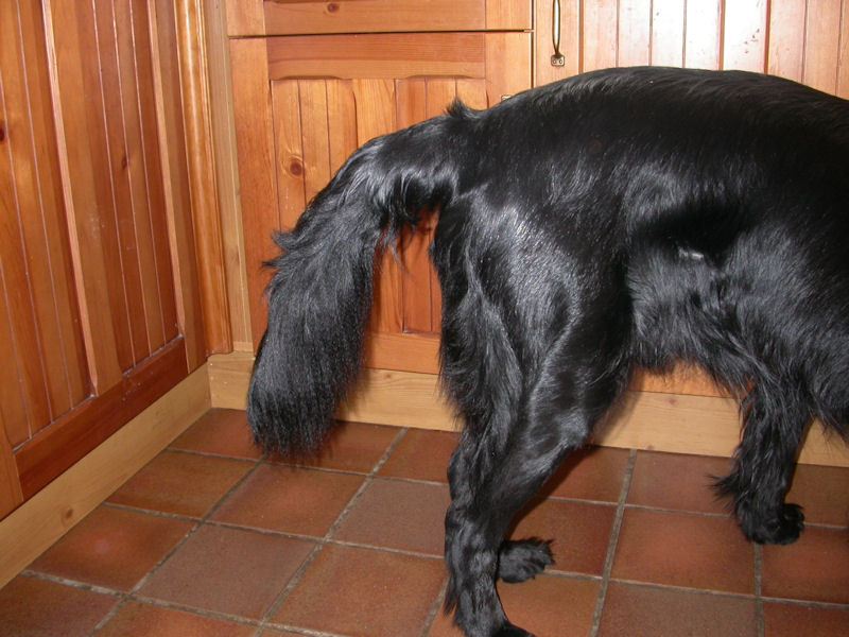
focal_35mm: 38
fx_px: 932
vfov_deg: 37.7
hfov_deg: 49.0
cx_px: 424
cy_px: 318
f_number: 2.6
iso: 100
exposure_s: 1/60
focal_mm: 7.85
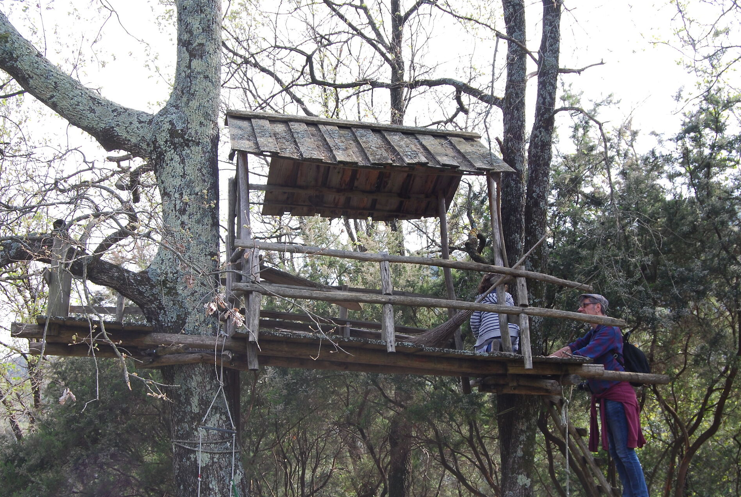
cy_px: 277
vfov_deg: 23.2
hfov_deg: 34.1
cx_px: 350
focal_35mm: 59
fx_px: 1209
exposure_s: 1/60
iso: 125
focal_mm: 31
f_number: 8
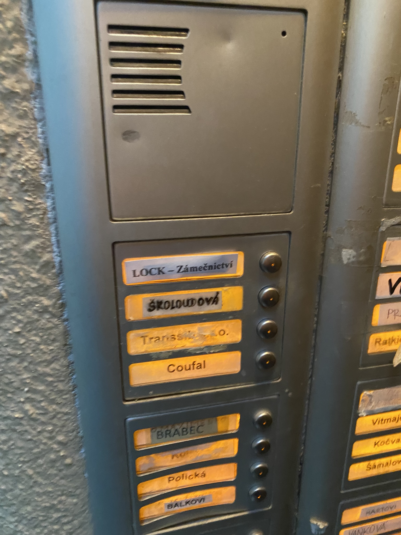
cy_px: 268
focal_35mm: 26
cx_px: 200
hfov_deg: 53.1
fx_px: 402
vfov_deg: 67.3
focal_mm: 4.25
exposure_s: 1/25
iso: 800
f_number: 1.8
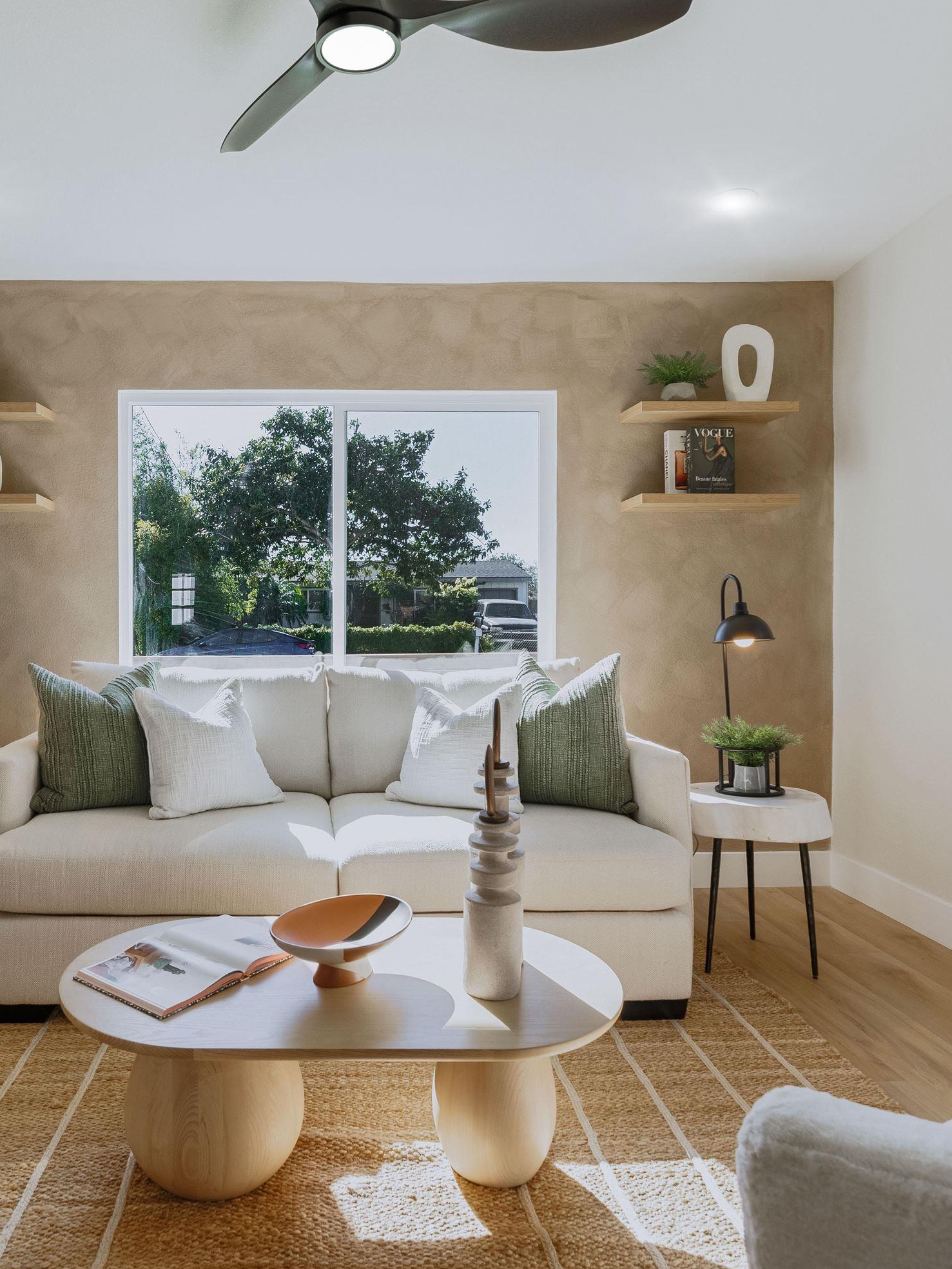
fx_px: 880
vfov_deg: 71.6
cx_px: 339
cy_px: 636
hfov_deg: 55.9
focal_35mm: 24
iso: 200
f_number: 8
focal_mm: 16
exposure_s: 1/10
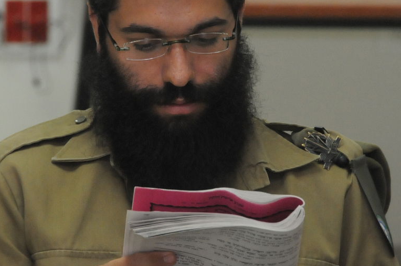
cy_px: 89
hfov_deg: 5.1
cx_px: 175
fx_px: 4471
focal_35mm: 402
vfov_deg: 3.4
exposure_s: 1/160
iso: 3200
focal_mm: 200
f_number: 10
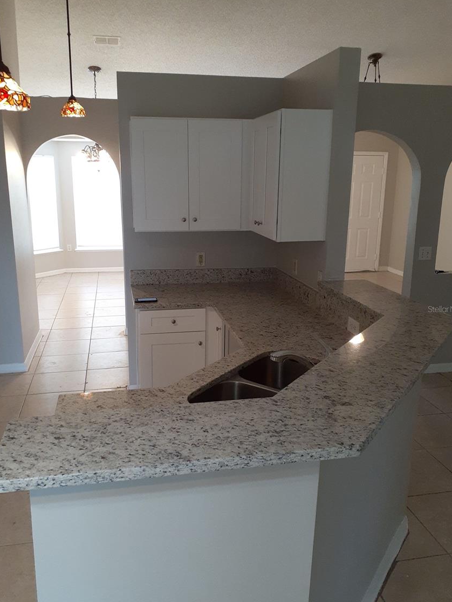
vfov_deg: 61.6
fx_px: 505
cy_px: 309
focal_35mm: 29
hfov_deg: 48.2
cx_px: 223
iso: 250
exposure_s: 1/60
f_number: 1.9
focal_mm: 3.6
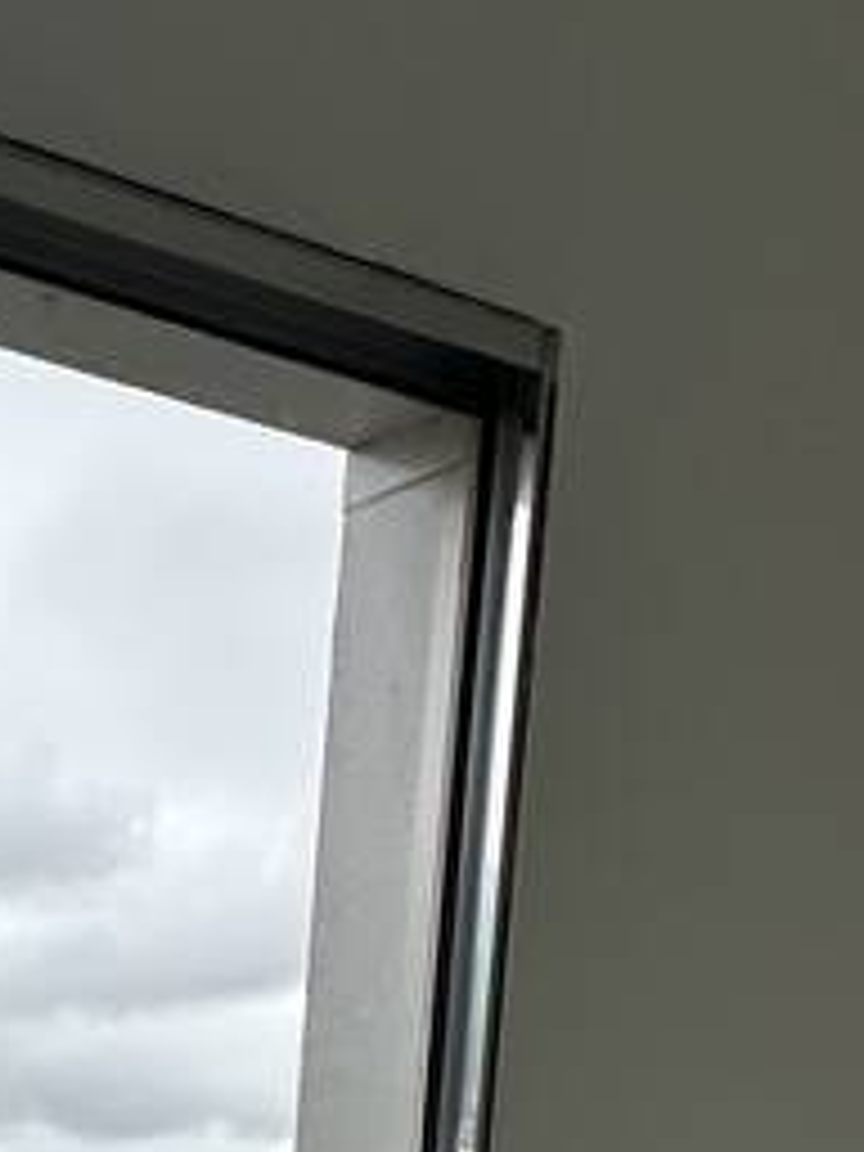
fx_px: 1963
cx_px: -436
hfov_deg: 21.0
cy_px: 1624
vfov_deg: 26.1
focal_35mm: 59
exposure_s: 1/1182
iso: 50
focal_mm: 2.22
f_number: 2.2
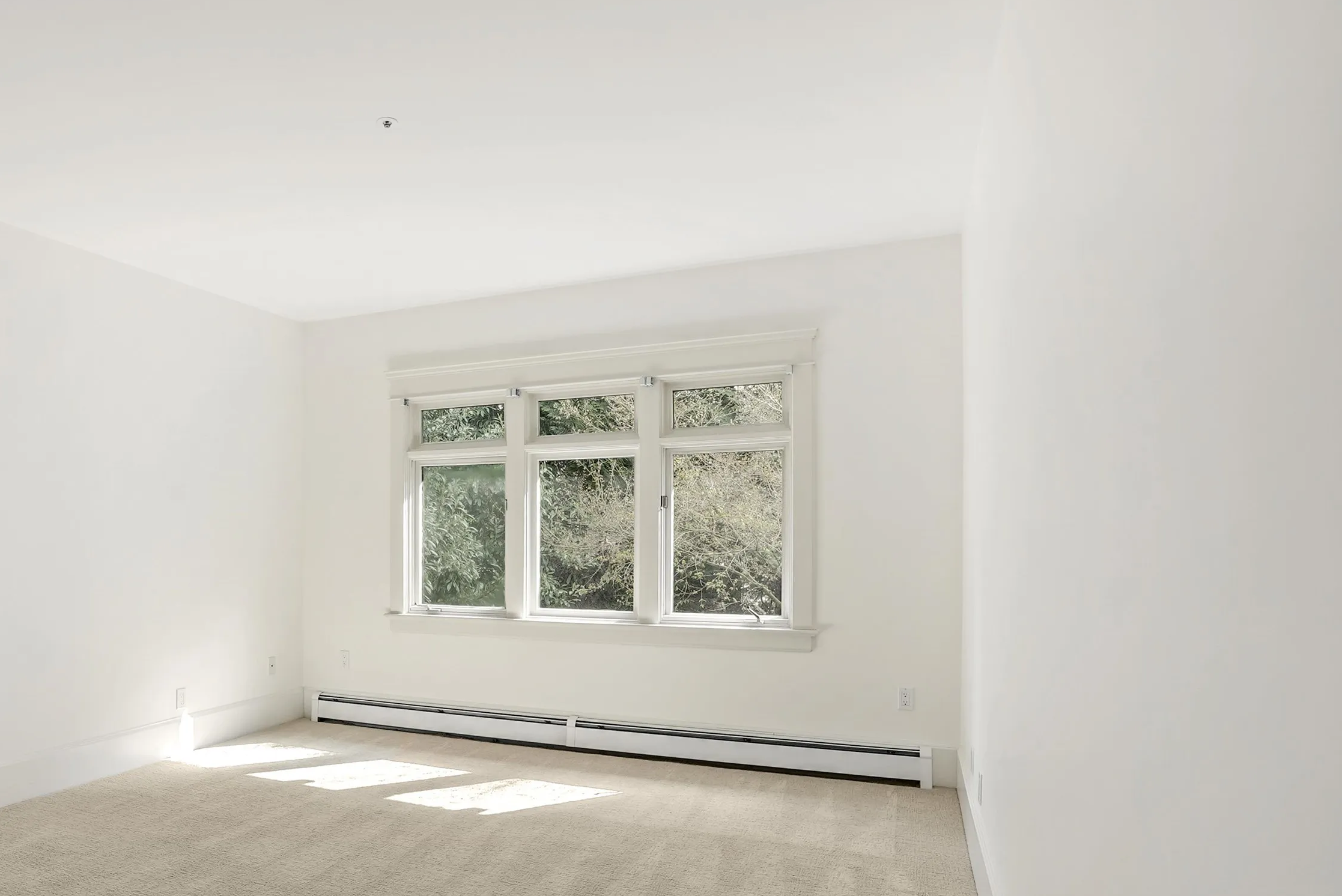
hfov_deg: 75.9
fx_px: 820
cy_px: 530
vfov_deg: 56.9
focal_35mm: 22
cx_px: 440
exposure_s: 1/6
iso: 160
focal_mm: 16
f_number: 9
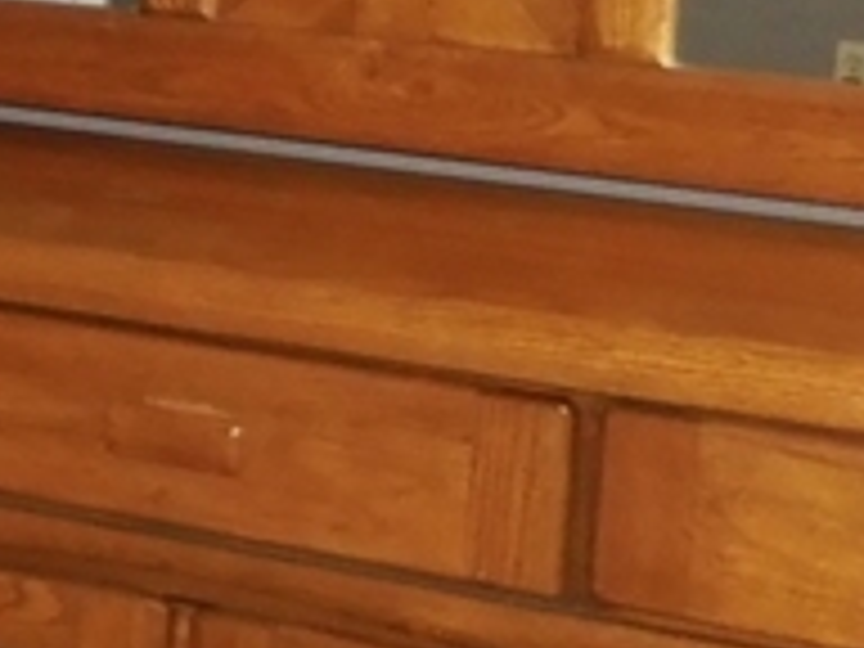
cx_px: -720
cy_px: 81
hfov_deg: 13.7
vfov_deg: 11.5
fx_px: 3195
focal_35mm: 128
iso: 360
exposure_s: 1/30
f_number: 3.4
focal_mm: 4.3
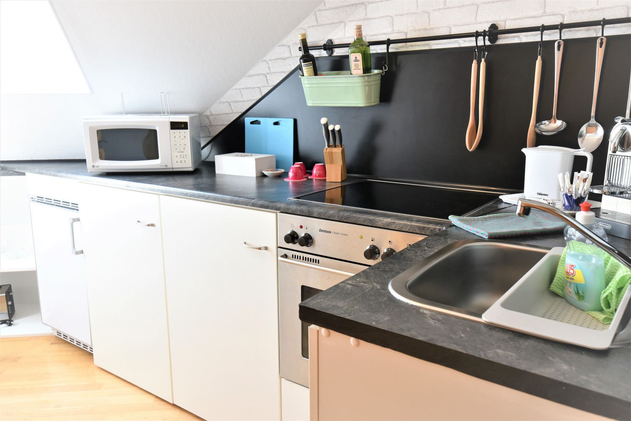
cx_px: 316
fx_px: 526
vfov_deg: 43.6
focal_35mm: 30
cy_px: 210
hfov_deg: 61.9
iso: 1250
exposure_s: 1/30
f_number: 8
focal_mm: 30
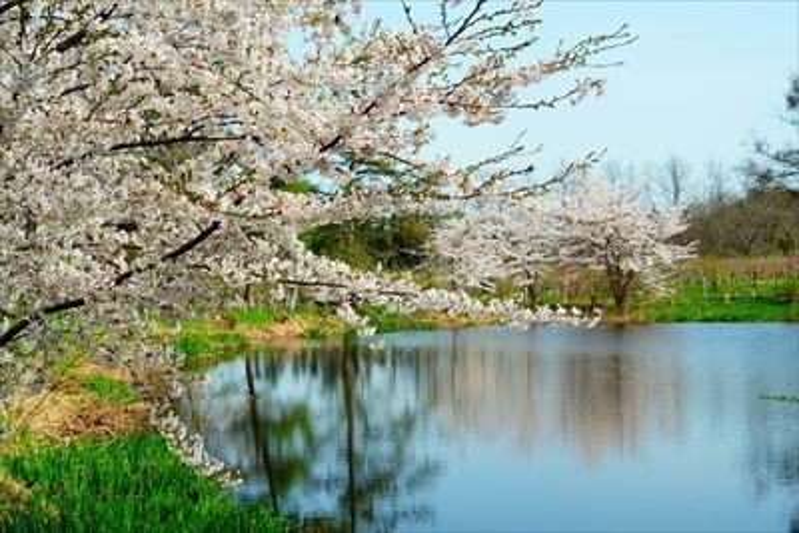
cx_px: 400
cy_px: 266
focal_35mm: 62
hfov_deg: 32.6
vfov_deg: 22.1
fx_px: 1365
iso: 100
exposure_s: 1/250
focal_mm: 41
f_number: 8
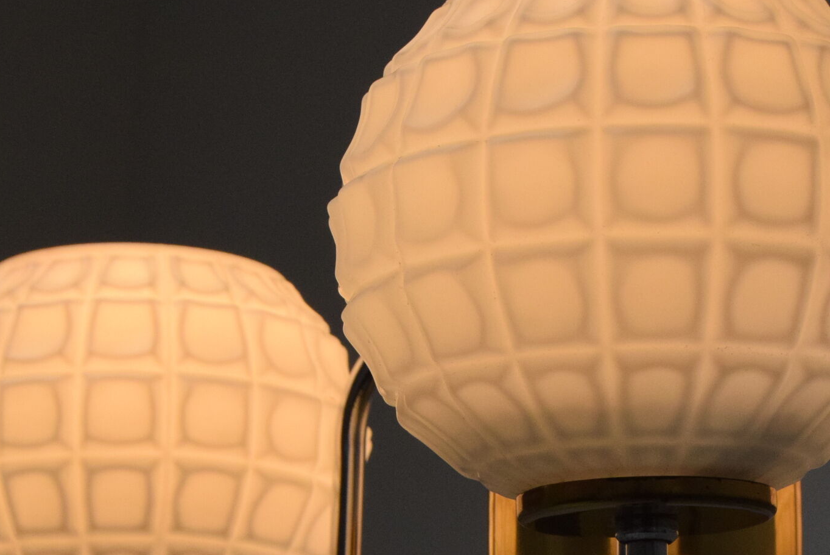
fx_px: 3645
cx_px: 660
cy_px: 425
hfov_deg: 12.9
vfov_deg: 8.7
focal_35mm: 158
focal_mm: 48
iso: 1600
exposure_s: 1/500
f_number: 11
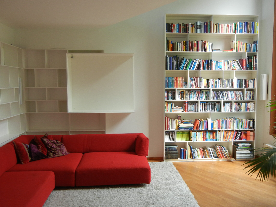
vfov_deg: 39.7
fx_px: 287
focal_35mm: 36
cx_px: 144
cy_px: 108
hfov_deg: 51.3
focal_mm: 5.4
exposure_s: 1/100
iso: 160
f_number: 3.5
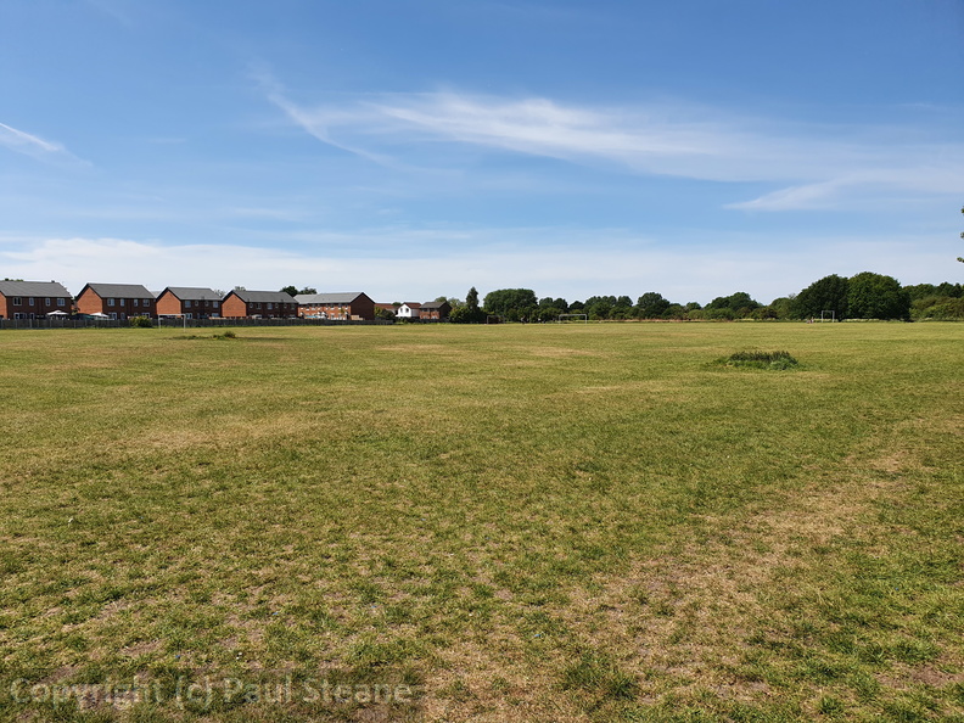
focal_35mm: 26
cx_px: 482
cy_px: 362
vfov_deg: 53.1
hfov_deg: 67.3
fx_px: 724
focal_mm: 4.32
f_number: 2.4
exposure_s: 1/1676
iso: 50
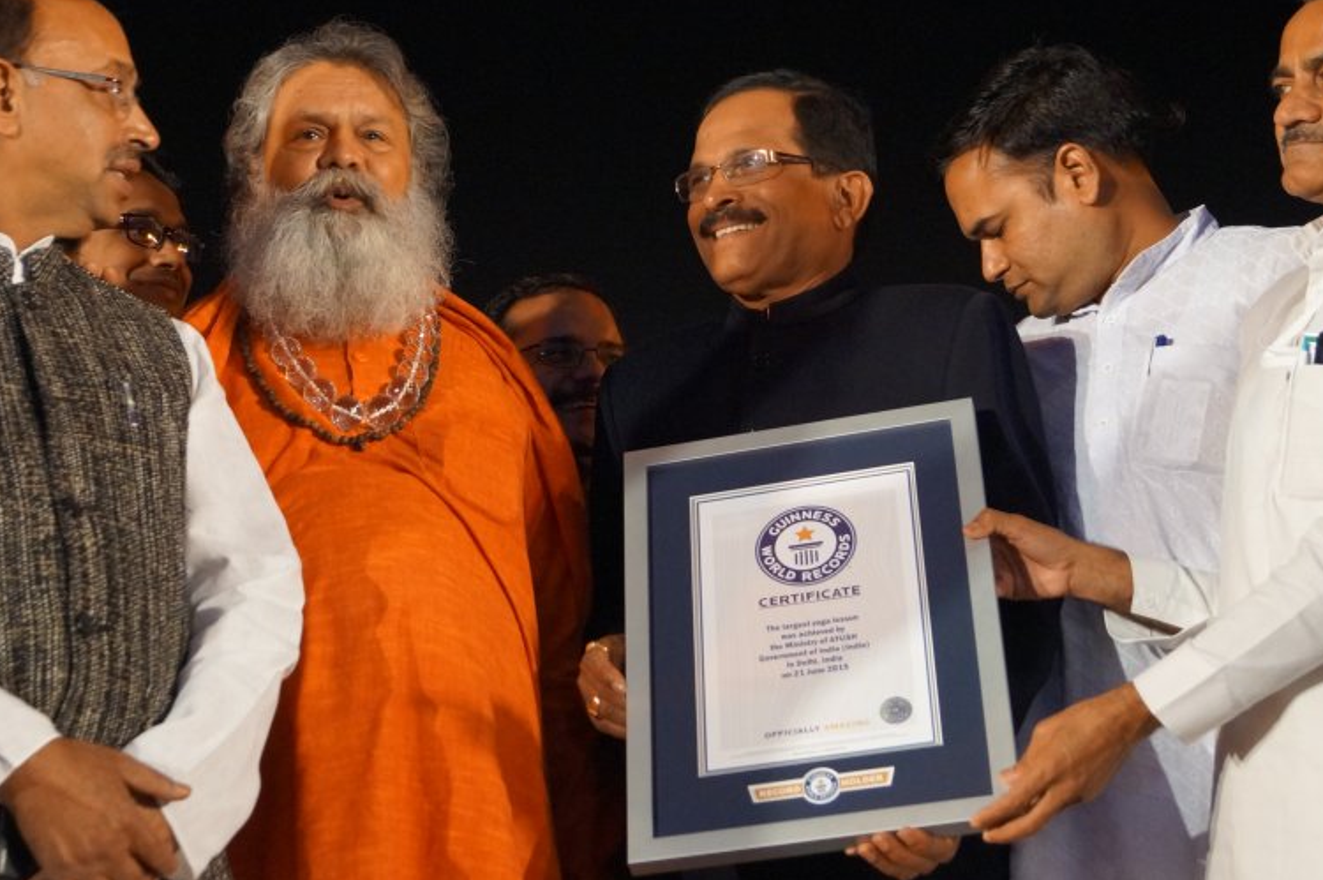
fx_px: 2644
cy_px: 406
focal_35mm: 72
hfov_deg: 27.9
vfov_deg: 18.9
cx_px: 430
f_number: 4.5
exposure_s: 1/160
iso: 1600
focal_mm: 30
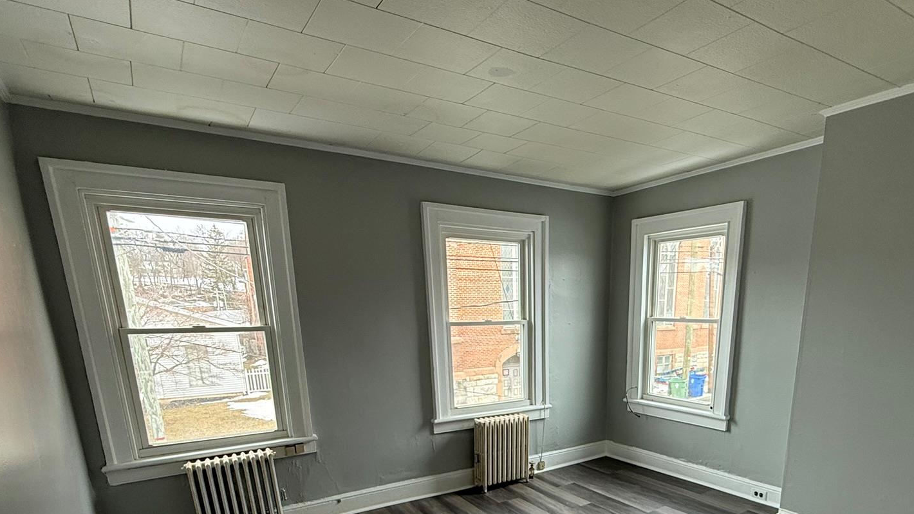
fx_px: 533
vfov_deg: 47.5
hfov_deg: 80.1
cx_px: 554
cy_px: 439
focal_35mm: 22
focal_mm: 2.22
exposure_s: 1/99
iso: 100
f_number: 2.2
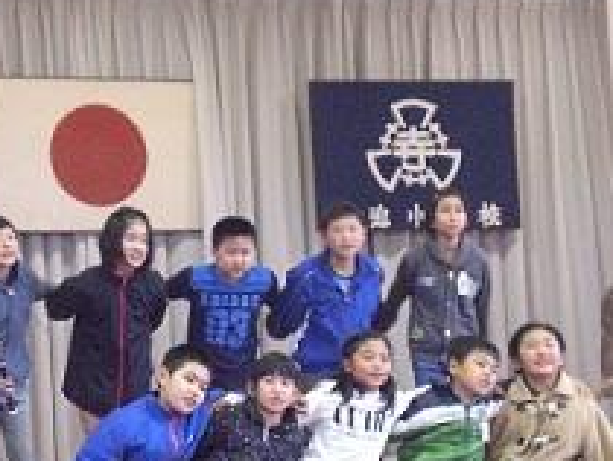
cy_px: 388
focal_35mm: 115
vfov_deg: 12.8
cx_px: 193
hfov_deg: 17.0
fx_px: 2039
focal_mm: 10.4
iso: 800
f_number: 4
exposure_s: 1/40
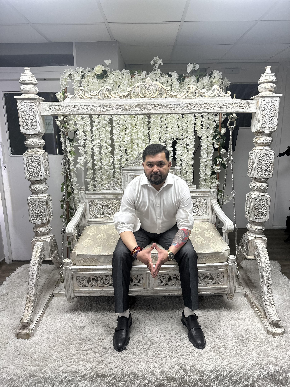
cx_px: 145
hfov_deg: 56.8
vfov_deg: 71.6
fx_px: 268
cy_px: 194
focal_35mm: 24
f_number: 1.78
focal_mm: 6.86
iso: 64
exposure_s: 1/100
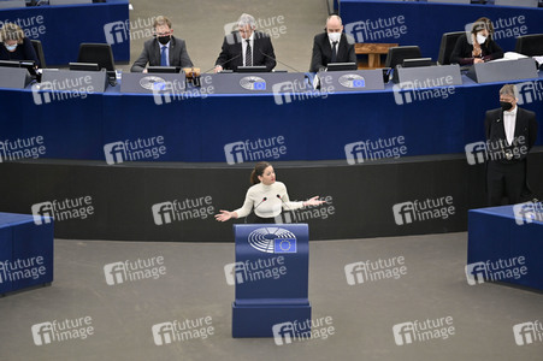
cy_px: 180
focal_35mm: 200
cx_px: 272
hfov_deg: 10.3
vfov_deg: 6.9
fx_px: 3014
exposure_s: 1/320
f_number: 2.8
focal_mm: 200
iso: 1000
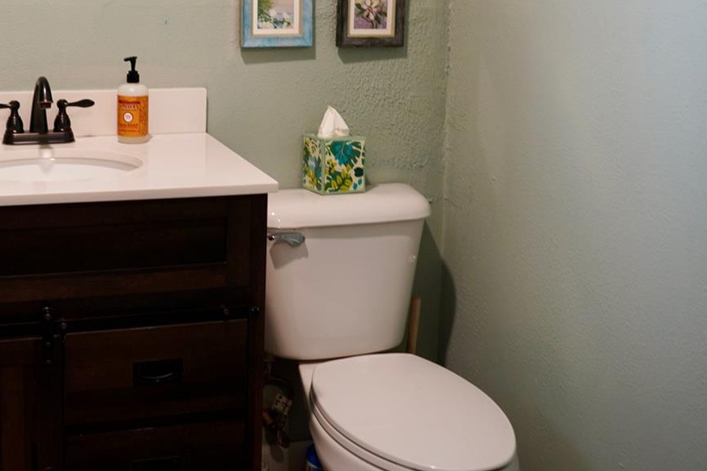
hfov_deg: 43.4
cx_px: 197
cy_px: 45
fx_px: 864
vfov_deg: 29.2
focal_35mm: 44
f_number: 1.8
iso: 100
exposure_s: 1/25
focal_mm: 16
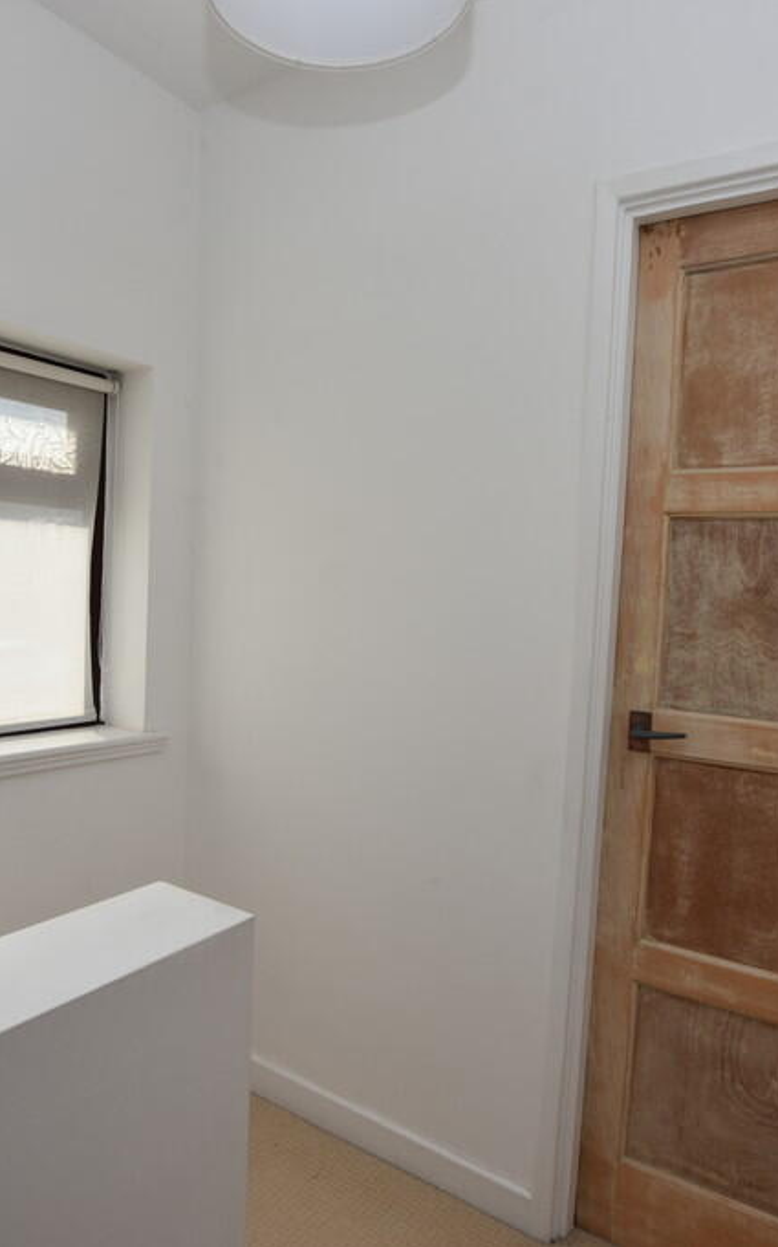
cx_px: 319
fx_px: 781
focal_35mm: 23
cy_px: 624
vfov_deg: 77.2
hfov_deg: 52.7
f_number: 7.1
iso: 100
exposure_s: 1/200
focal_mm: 10
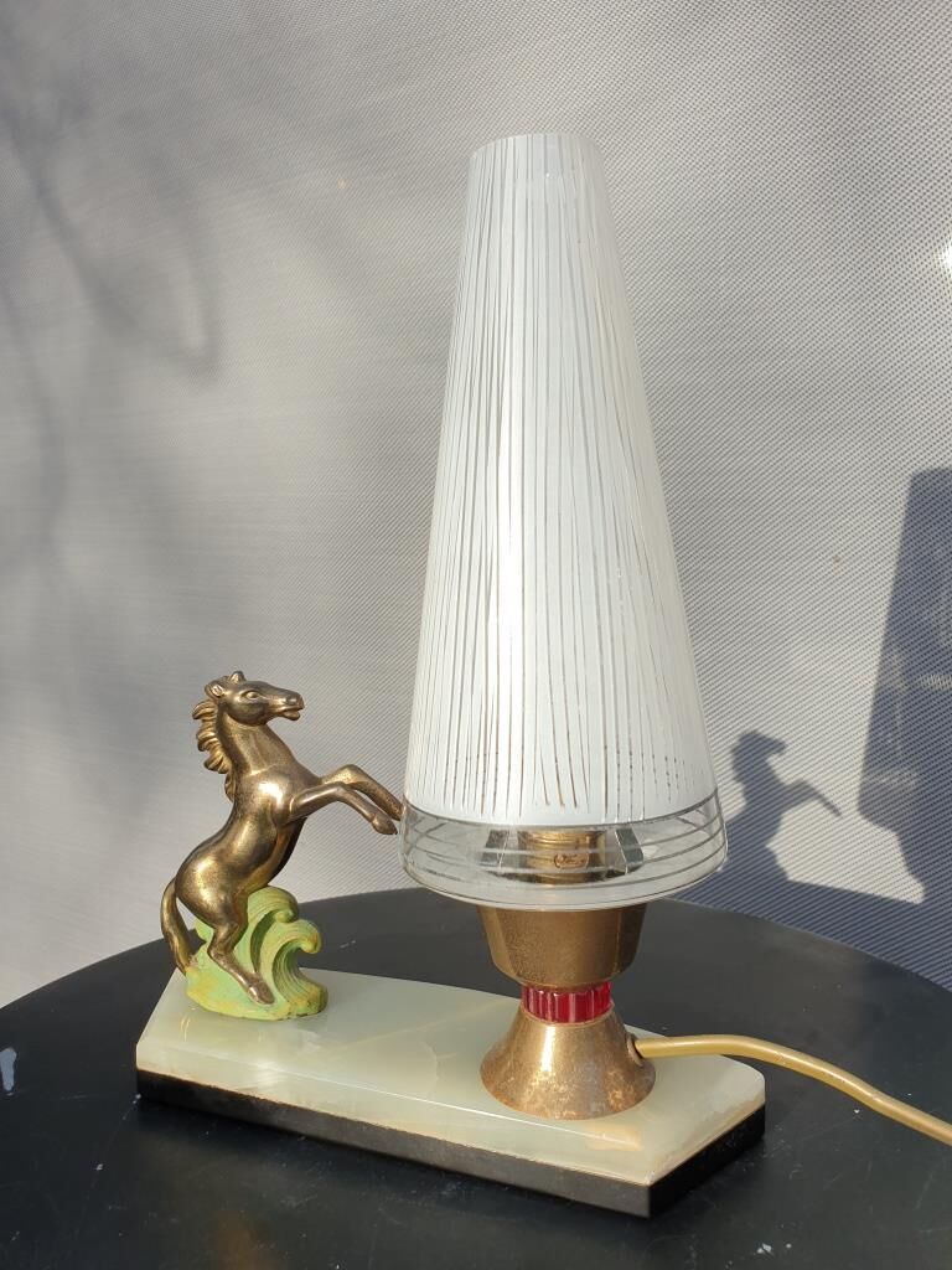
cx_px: 476
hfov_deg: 53.1
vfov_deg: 67.3
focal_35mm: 26
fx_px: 953
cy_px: 635
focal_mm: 4.3
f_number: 2.4
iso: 50
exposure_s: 1/551
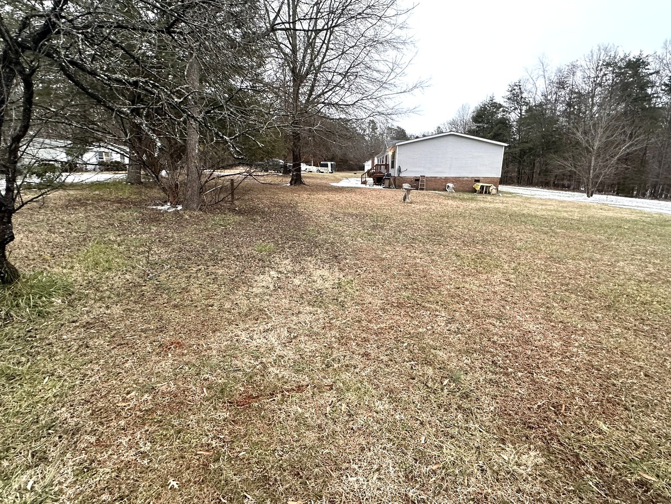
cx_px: 336
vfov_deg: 74.7
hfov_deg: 91.0
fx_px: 330
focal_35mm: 17
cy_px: 252
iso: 250
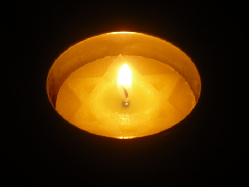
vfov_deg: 17.8
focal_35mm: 83
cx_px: 124
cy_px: 94
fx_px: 597
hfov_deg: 23.6
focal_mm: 9.1
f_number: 3.5
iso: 200
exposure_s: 1/25
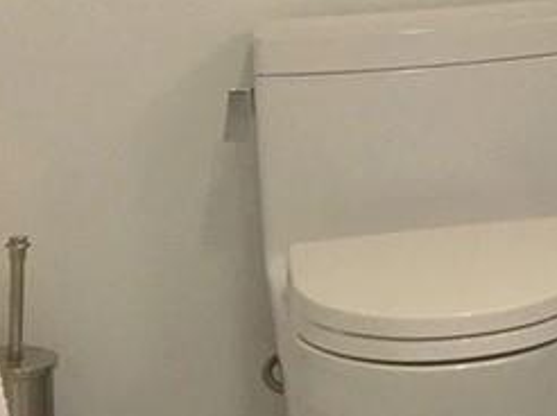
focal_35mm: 189
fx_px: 3038
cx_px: 1540
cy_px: -310
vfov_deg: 7.6
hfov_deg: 9.0
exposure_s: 1/60
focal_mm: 4.15
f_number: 2.2
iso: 40
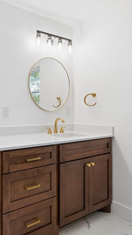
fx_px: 162
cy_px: 116
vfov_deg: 71.9
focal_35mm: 26
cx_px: 4
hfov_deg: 39.8
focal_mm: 16
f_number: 8
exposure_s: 1/25
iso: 200
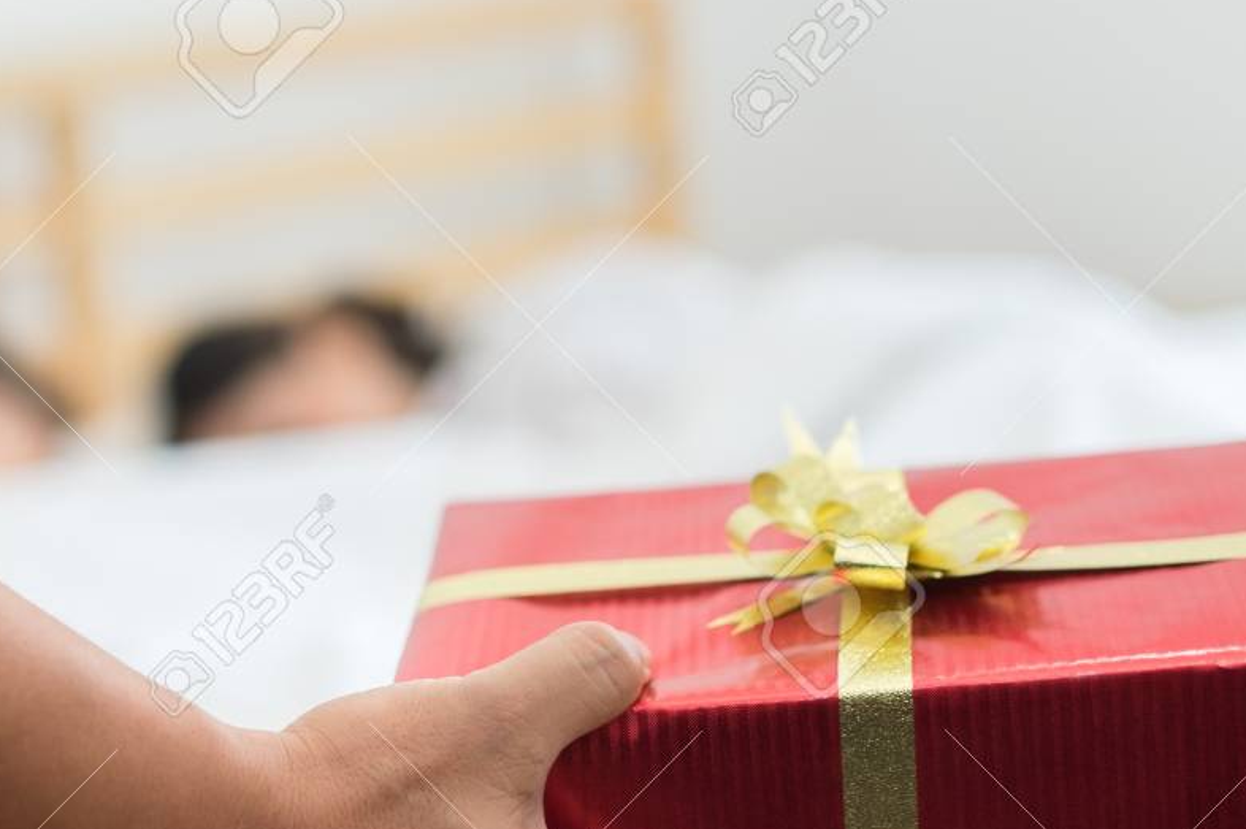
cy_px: 550
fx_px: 3148
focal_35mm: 91
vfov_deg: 15.0
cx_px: 537
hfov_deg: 22.4
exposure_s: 1/160
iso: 125
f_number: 2.2
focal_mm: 55
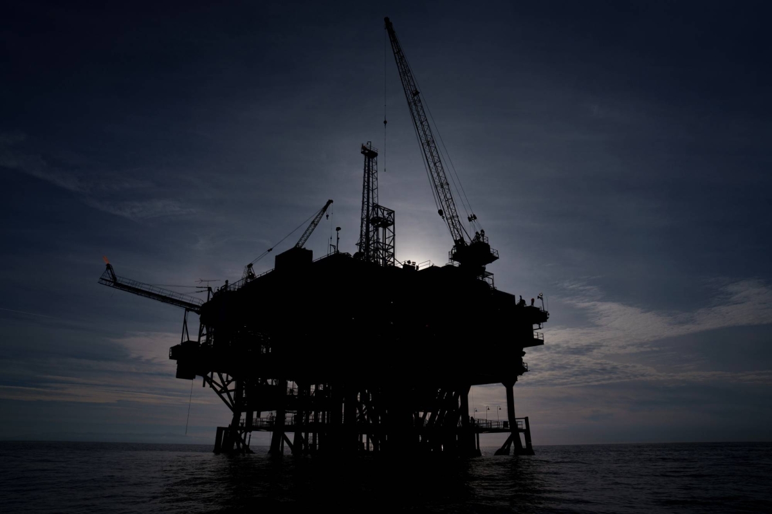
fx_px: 514
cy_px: 257
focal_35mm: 24
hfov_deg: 73.8
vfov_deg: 53.1
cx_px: 386
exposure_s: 1/8000
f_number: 7.1
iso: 100
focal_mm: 24
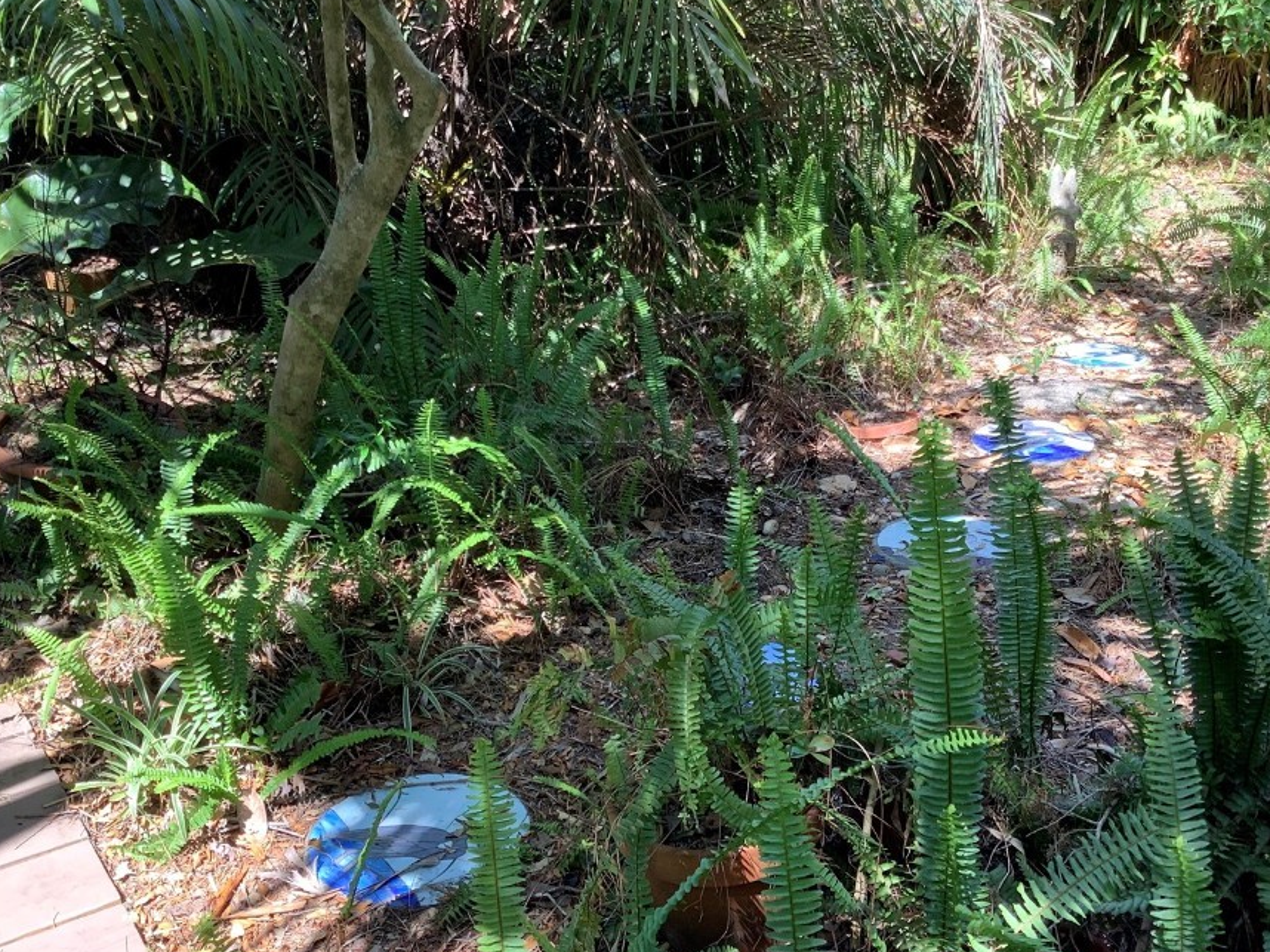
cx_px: 705
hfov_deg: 50.1
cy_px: 521
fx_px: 1357
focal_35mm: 37
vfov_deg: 38.6
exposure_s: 1/120
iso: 40
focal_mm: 3.3
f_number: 2.4
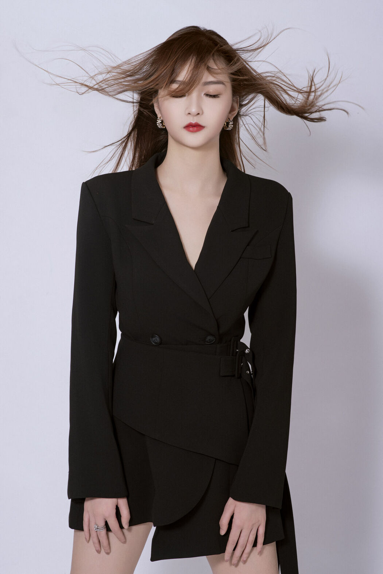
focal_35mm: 85
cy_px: 287
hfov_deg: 16.1
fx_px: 1356
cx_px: 192
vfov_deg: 23.9
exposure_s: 1/160
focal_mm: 85
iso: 100
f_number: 8
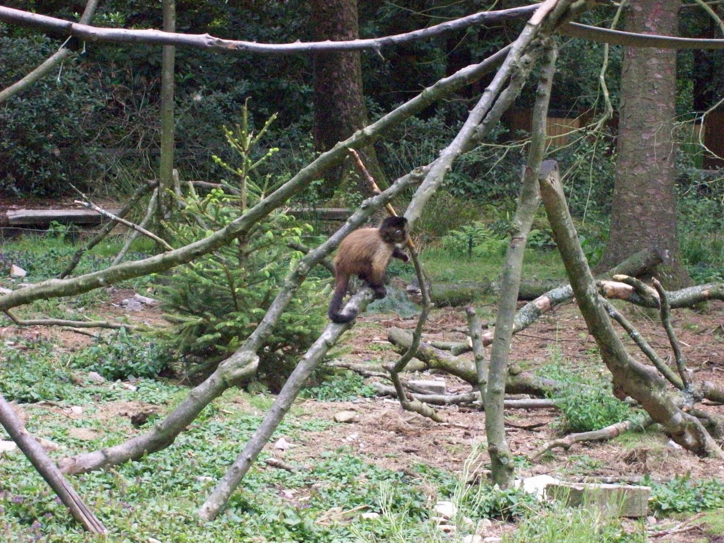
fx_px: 2259
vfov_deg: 13.7
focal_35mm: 108
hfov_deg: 18.2
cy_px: 272
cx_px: 362
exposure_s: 1/257
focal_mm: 18
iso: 495
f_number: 4.8
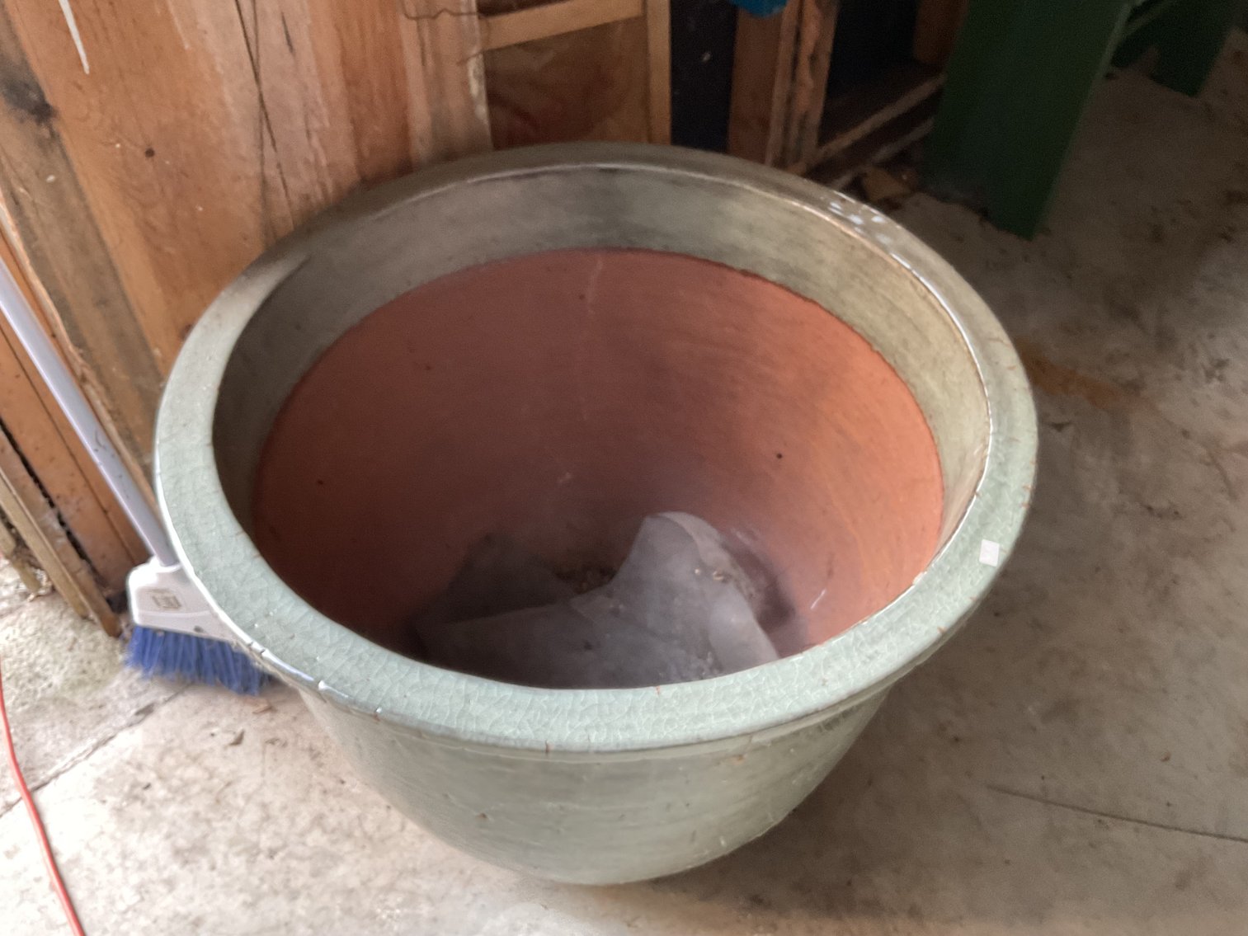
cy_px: 468
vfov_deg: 48.2
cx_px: 624
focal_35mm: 29
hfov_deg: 61.7
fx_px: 1046
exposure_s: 1/50
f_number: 1.8
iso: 125
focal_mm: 3
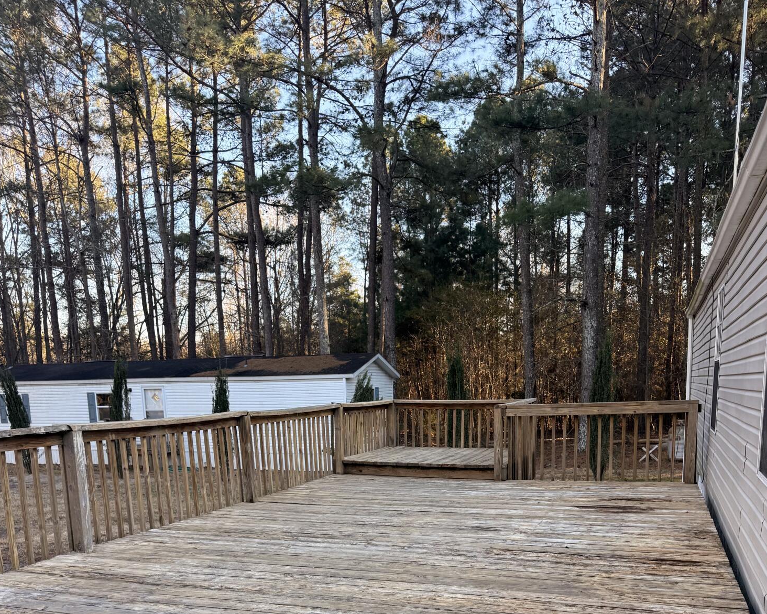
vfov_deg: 42.9
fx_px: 726
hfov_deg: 55.7
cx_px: 388
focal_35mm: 32
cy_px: 522
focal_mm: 6.76
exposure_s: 1/438
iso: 100
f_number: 1.78
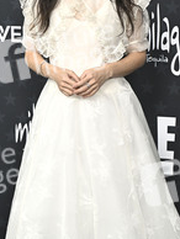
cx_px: 91
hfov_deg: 15.3
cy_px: 116
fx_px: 671
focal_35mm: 97
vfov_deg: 20.2
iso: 1250
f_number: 5.6
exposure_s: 1/320
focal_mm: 49
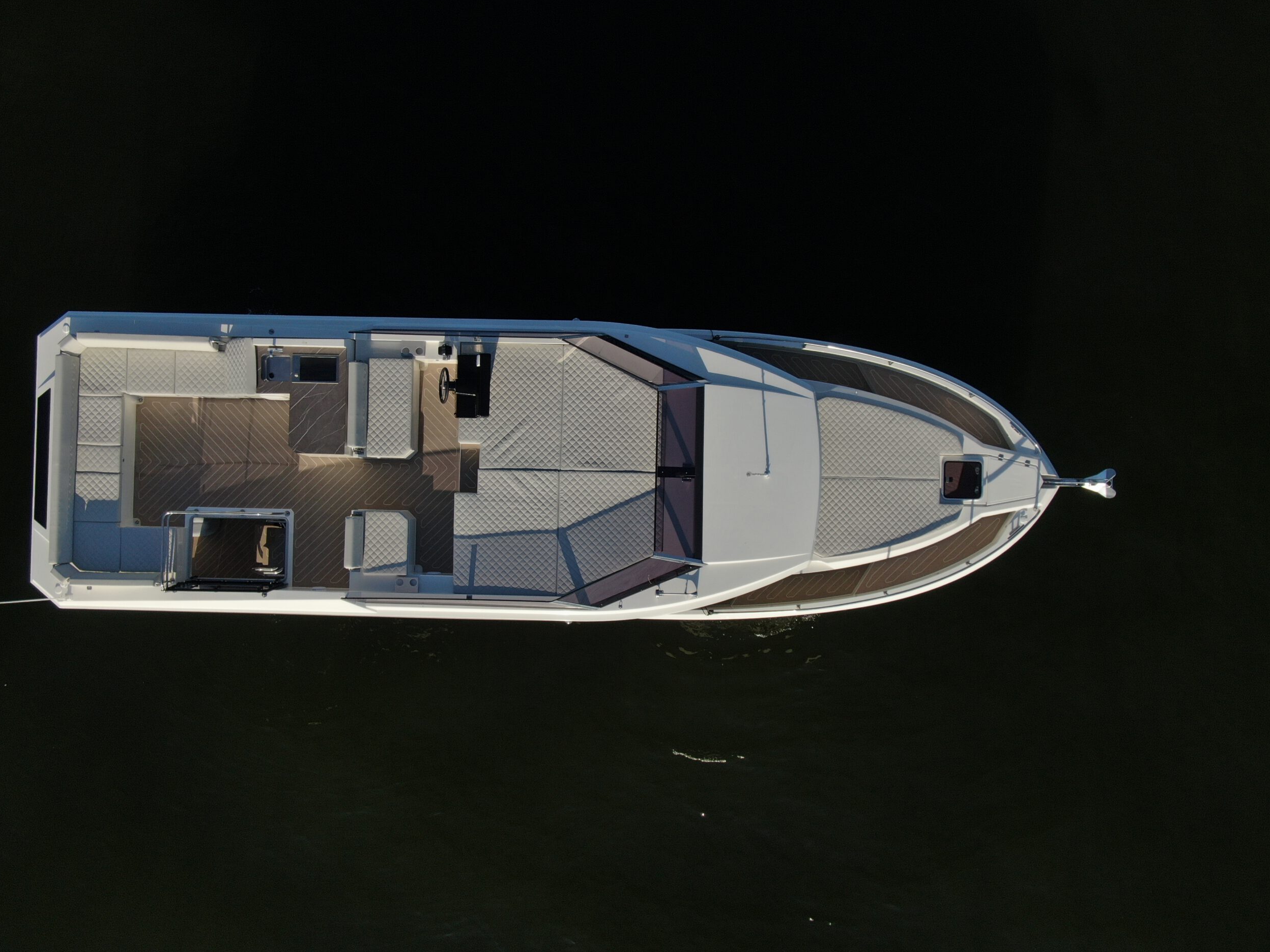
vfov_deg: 36.0
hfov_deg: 46.8
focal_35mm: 40
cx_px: 640
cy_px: 472
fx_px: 1468
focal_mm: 6.77
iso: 100
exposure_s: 1/1250
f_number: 3.4
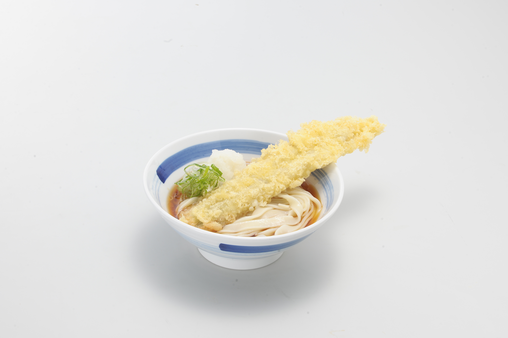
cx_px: 254
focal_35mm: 85
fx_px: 1199
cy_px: 169
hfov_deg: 23.9
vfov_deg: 16.1
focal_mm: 85
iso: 100
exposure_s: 1/160
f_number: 14
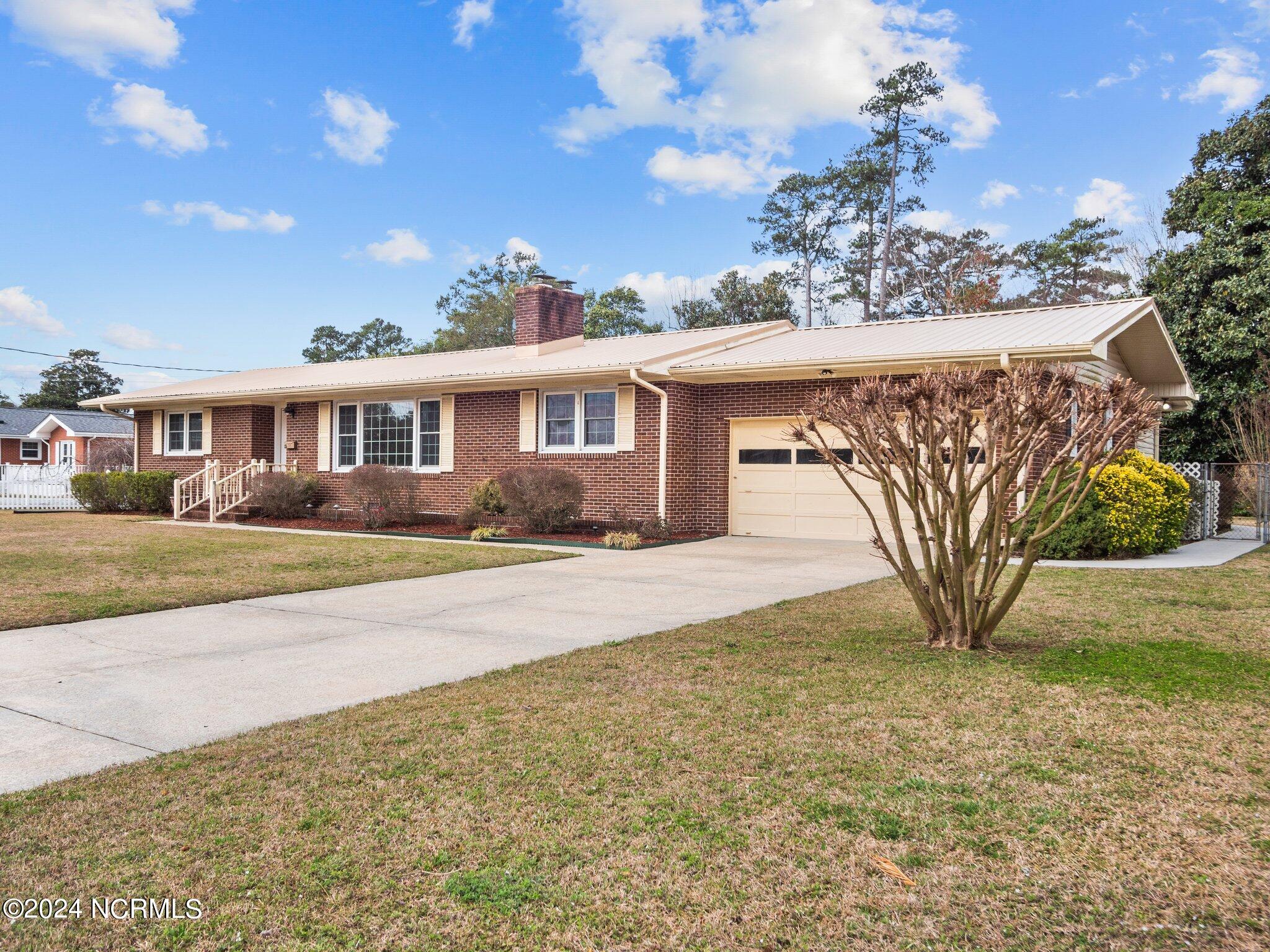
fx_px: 1027
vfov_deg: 49.7
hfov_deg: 63.4
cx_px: 635
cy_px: 476
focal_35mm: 28
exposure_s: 1/640
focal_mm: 14
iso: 200
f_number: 5.6
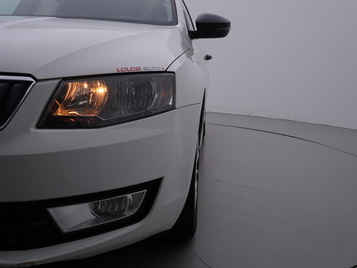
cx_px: 166
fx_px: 413
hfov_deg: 46.8
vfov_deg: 36.0
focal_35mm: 40
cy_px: 133
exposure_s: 1/125
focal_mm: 24
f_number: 5.6
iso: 125
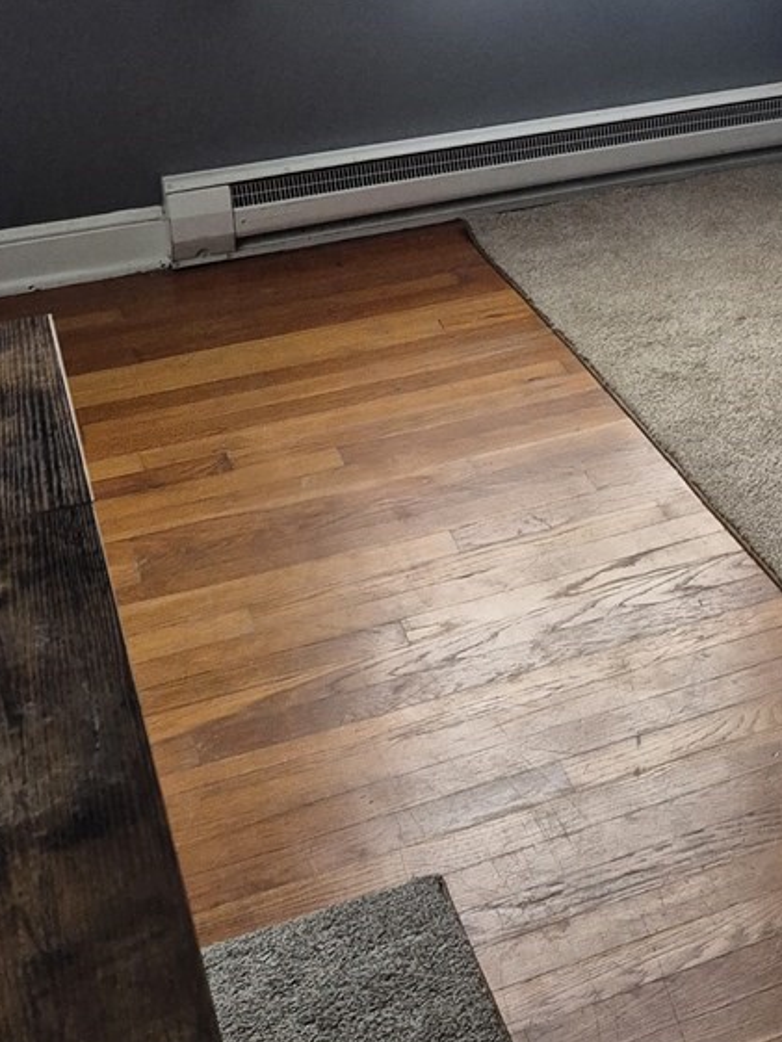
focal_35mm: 63
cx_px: 938
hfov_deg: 21.6
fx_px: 1897
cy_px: -7
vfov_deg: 28.7
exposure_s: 1/120
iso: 500
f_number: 1.8
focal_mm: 5.4
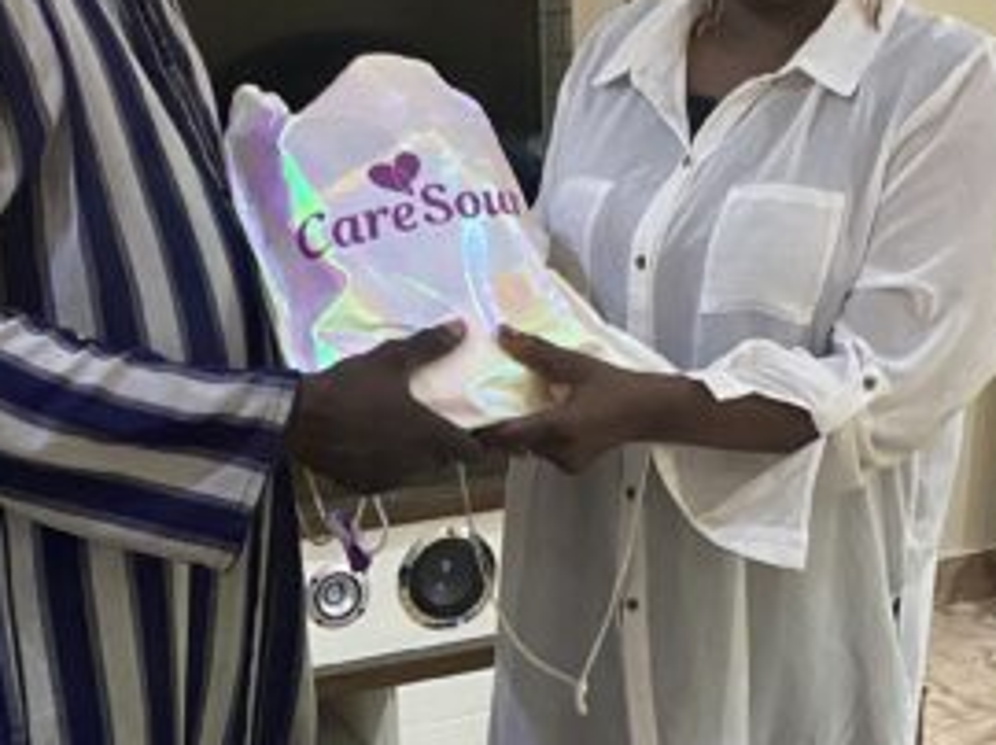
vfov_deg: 19.8
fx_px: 2127
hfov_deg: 26.3
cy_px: 450
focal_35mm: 74
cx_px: 520
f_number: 1.8
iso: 500
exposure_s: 1/40
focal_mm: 4.25
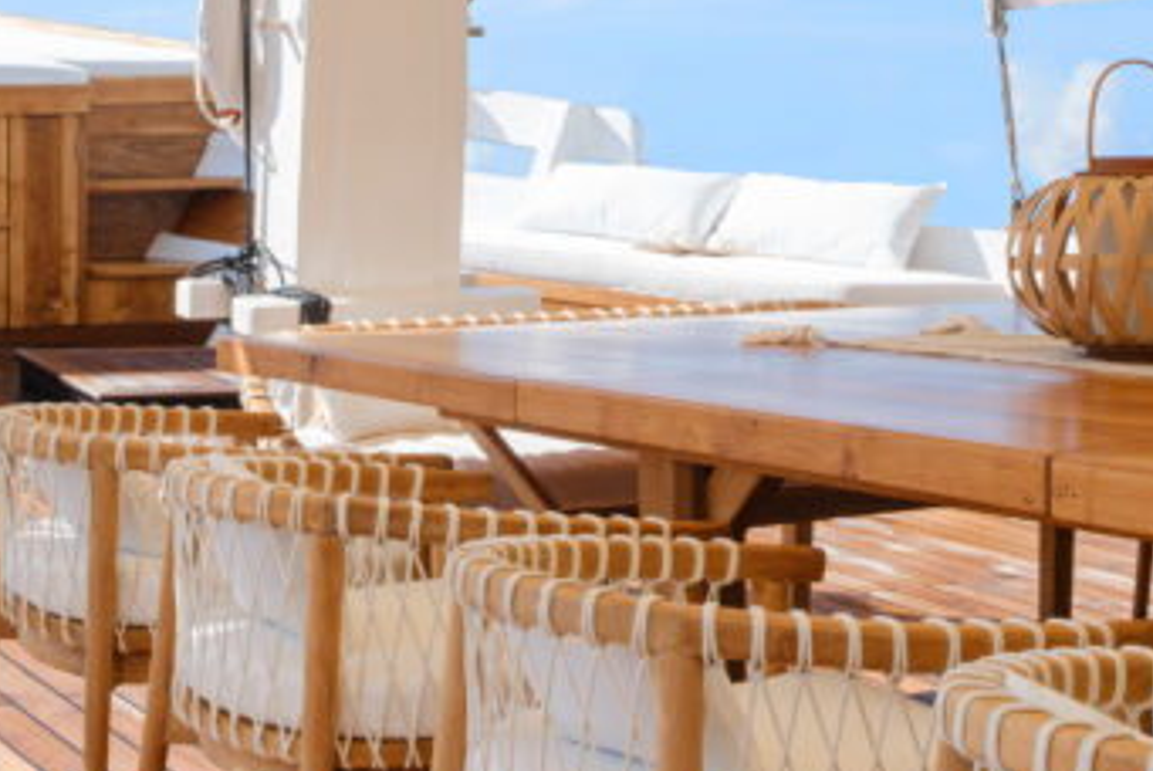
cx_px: 460
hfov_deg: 28.0
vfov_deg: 18.8
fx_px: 2308
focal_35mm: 72
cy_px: 164
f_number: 13
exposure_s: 1/60
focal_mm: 16
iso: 160
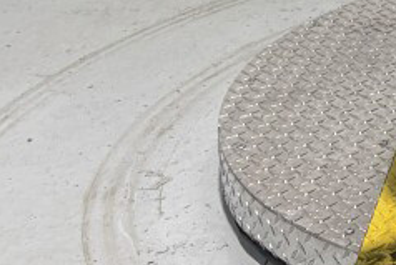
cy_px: -293
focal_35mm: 121
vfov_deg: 10.3
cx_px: 593
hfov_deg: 15.6
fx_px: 1332
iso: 32
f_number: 1.6
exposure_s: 1/120
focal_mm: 5.96
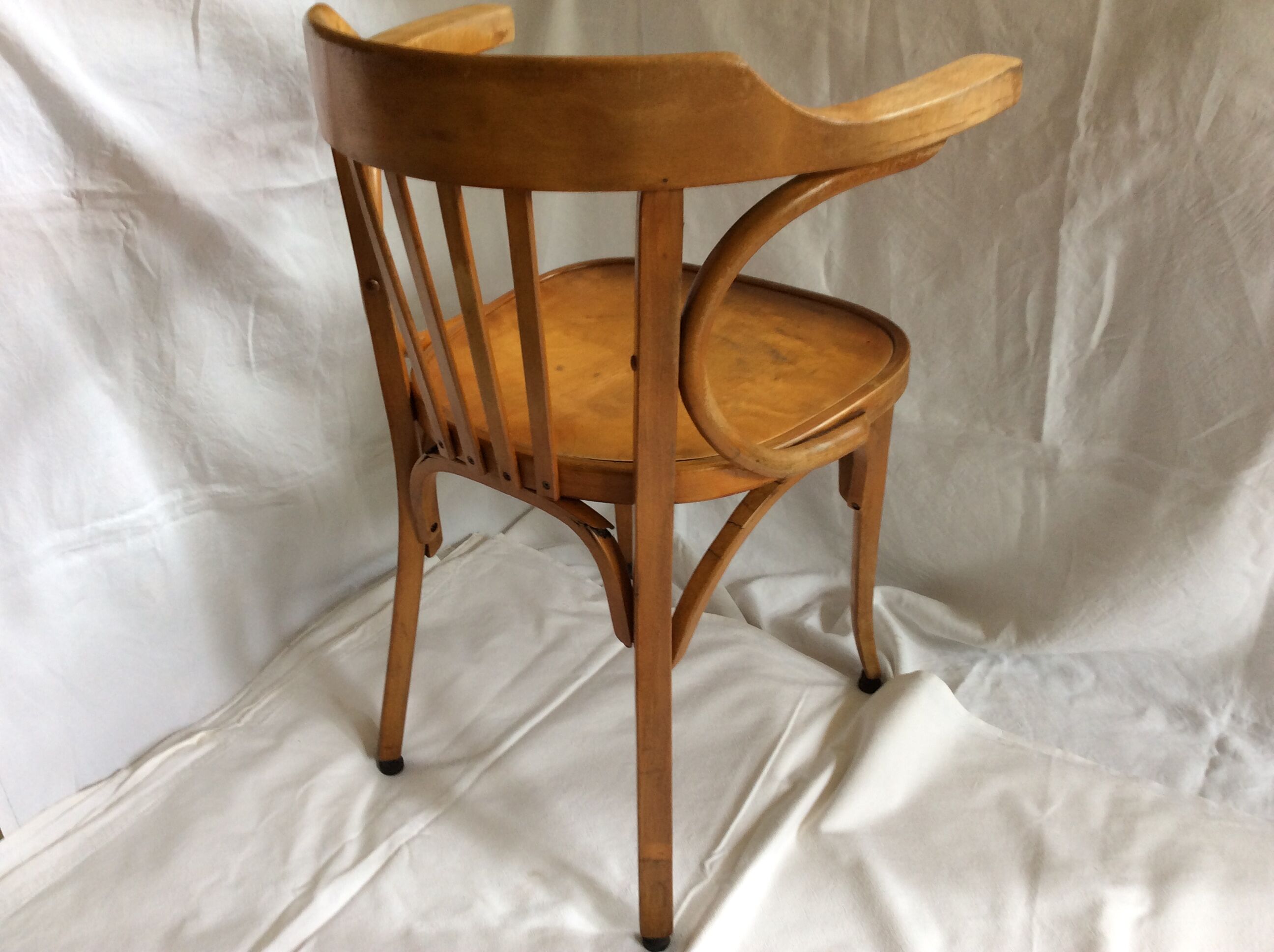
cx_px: 637
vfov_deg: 44.1
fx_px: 1176
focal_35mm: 32
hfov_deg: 56.9
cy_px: 476
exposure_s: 1/25
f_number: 2.4
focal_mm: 3.3
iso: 40
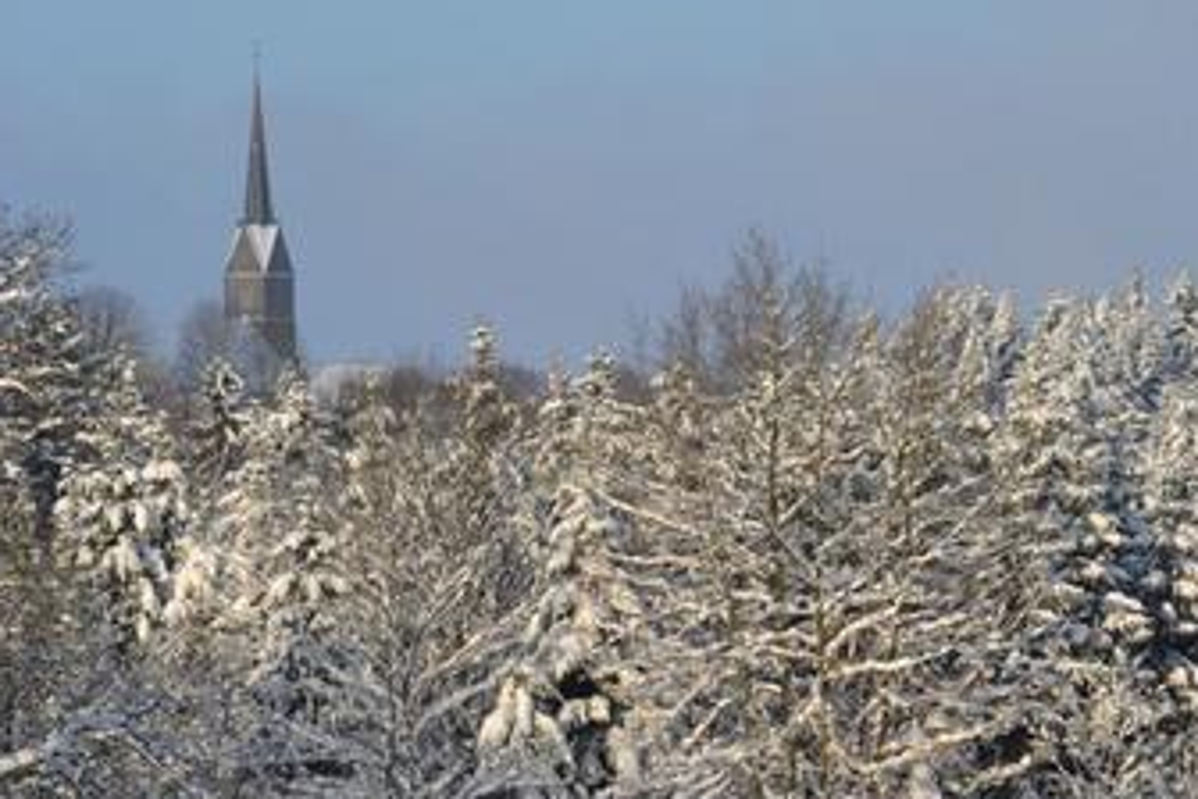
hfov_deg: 7.2
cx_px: 991
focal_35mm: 286
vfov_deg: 4.8
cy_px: 476
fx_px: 9517
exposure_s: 1/320
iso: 100
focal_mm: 100
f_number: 9
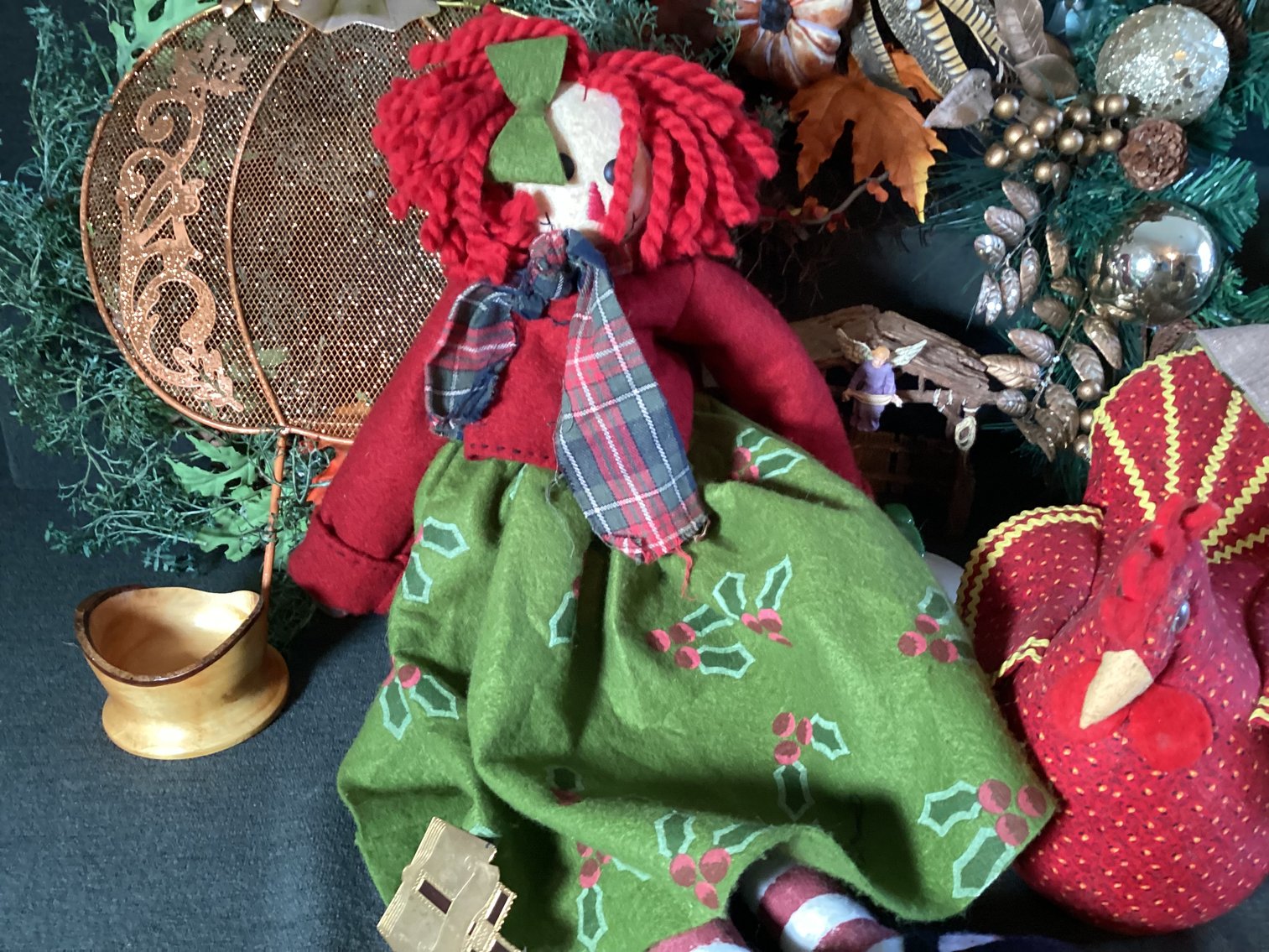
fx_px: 1137
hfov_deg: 58.3
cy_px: 476
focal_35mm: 31
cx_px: 634
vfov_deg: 45.4
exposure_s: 1/33
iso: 320
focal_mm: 3.3
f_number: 2.4
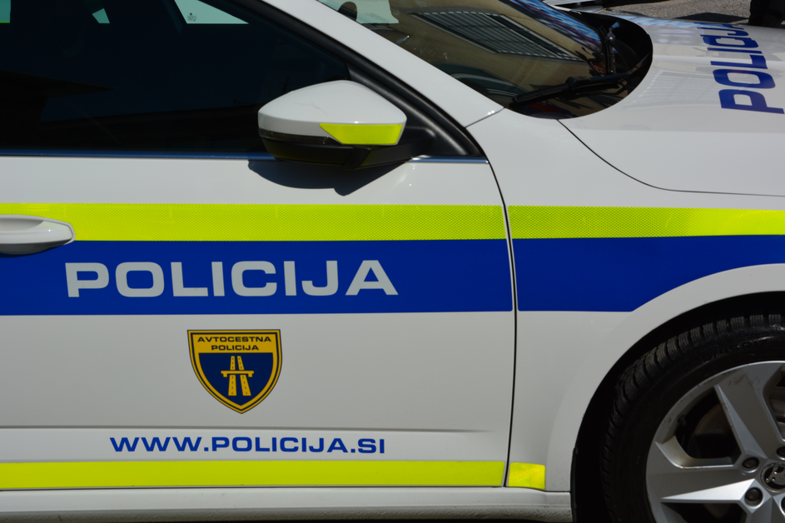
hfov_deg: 29.9
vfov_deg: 20.1
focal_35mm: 68
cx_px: 392
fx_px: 1471
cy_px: 262
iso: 100
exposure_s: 1/320
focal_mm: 45
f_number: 13
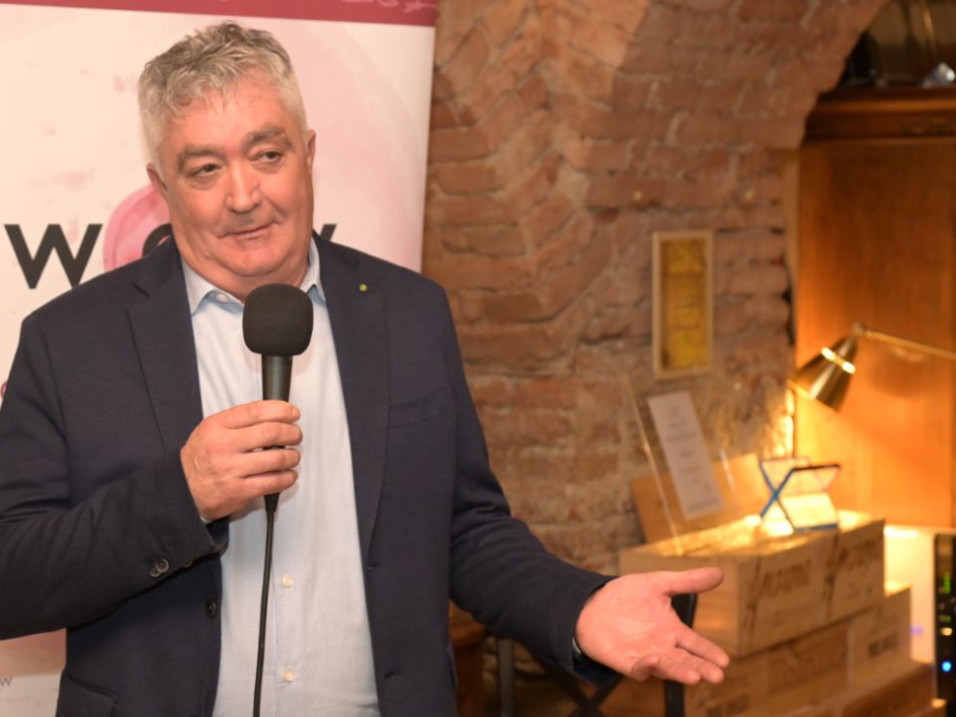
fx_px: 1961
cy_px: 359
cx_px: 451
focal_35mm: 71
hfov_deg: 27.4
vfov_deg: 20.7
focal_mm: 65
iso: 4000
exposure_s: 1/60
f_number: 5.6
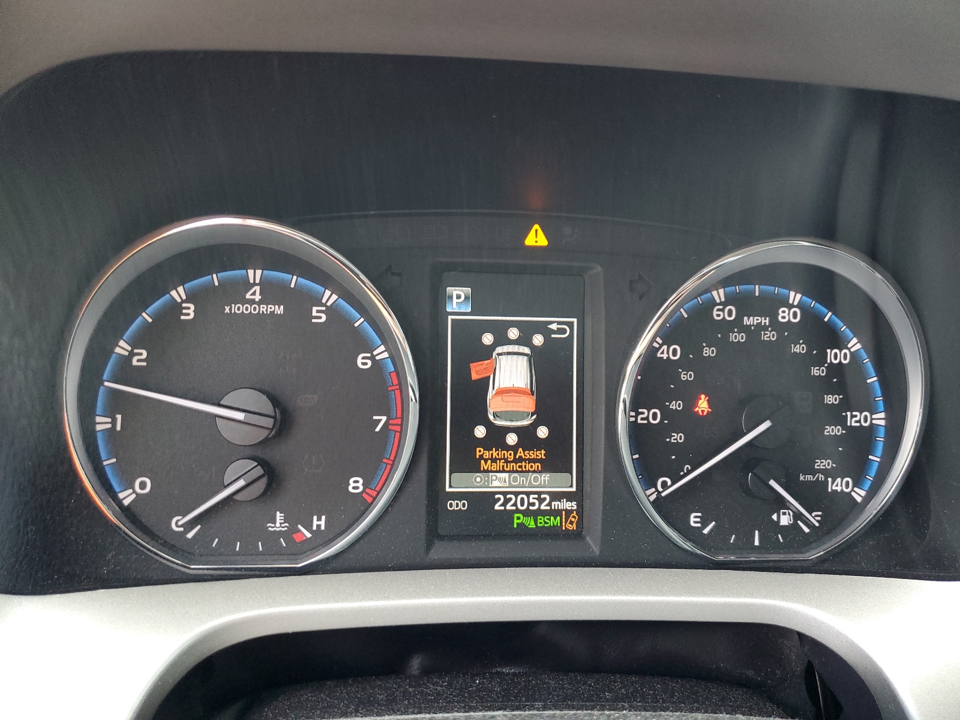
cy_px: 360
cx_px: 480
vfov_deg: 53.1
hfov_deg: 67.3
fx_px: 721
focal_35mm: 26
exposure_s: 1/60.2
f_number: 1.5
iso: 150
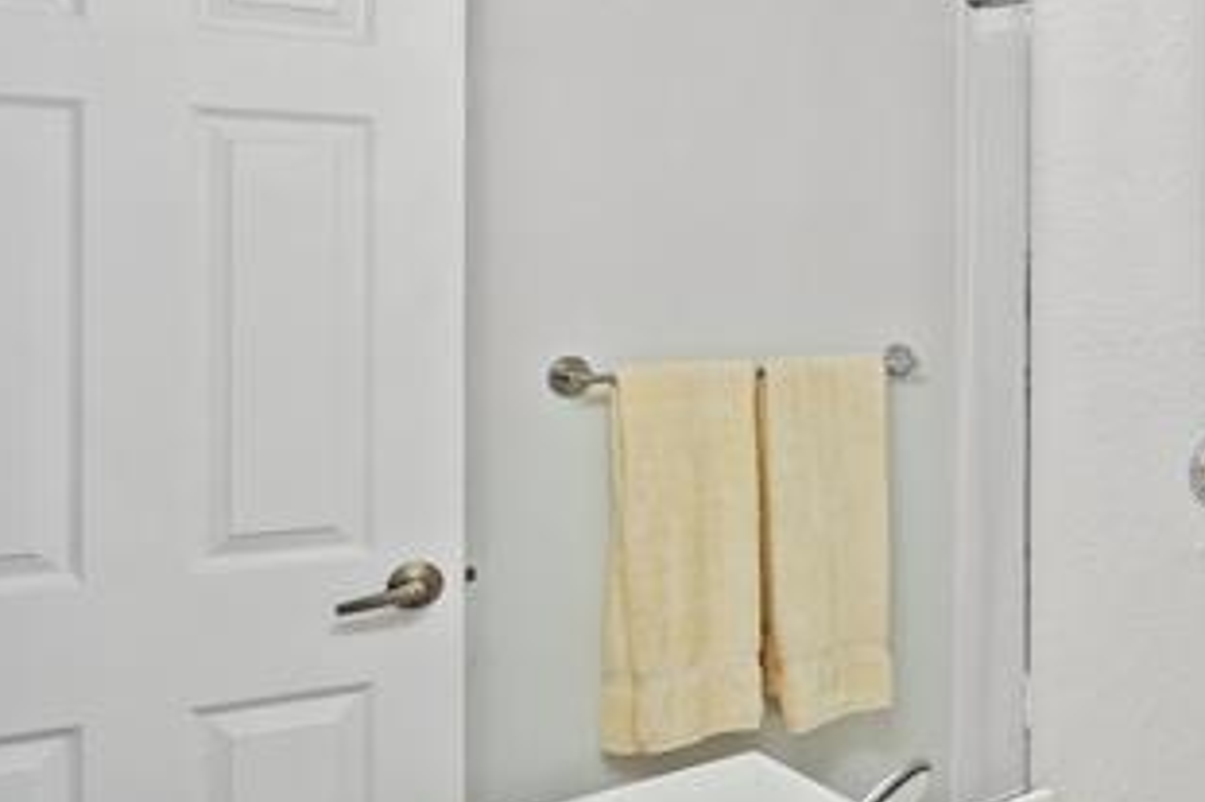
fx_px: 1204
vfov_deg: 36.7
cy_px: 335
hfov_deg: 43.1
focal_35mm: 36
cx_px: 1282
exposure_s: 1/13
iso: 450
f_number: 8
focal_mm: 14
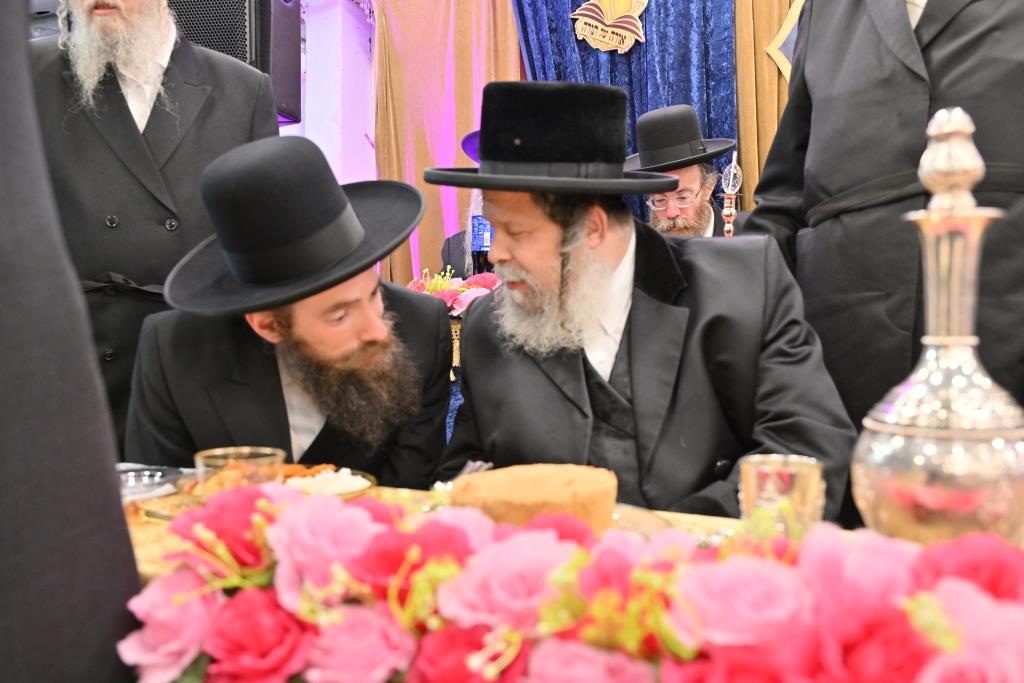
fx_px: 953
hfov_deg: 56.5
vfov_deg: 39.4
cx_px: 512
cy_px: 342
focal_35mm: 34
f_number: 4
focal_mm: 33.5
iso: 1000
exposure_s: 1/160
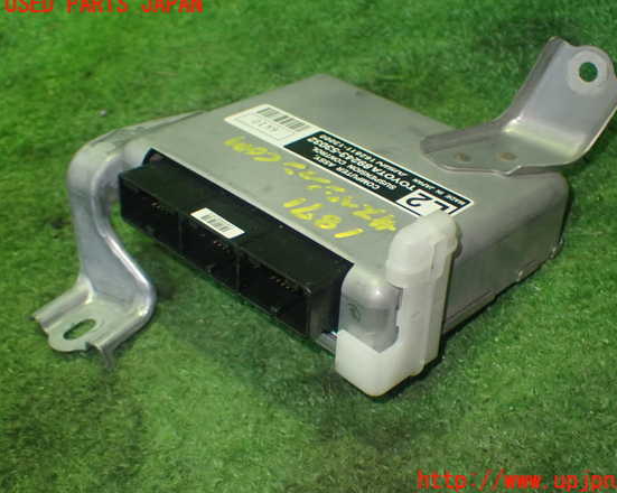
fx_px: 912
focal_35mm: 50
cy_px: 243
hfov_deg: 37.3
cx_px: 335
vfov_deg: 30.2
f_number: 3.1
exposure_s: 1/30
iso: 800
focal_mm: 8.4
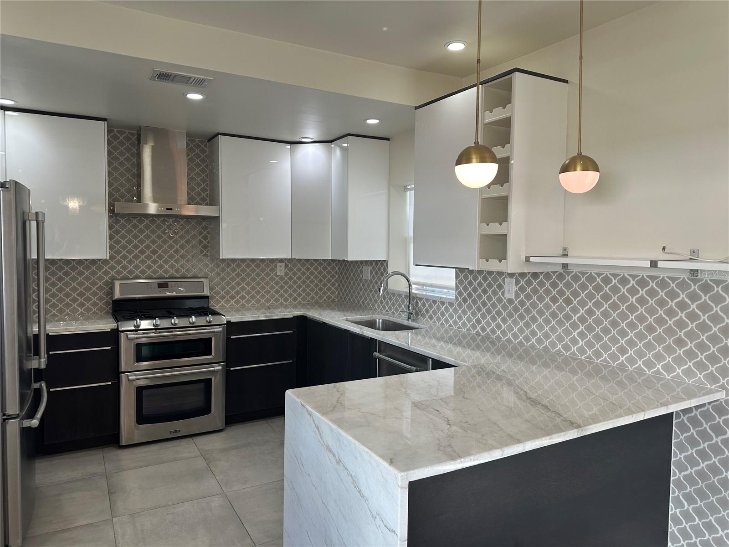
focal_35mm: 24
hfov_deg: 71.6
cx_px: 364
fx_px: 505
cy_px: 274
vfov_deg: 56.8
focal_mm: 6.86
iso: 125
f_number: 1.78
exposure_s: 1/120
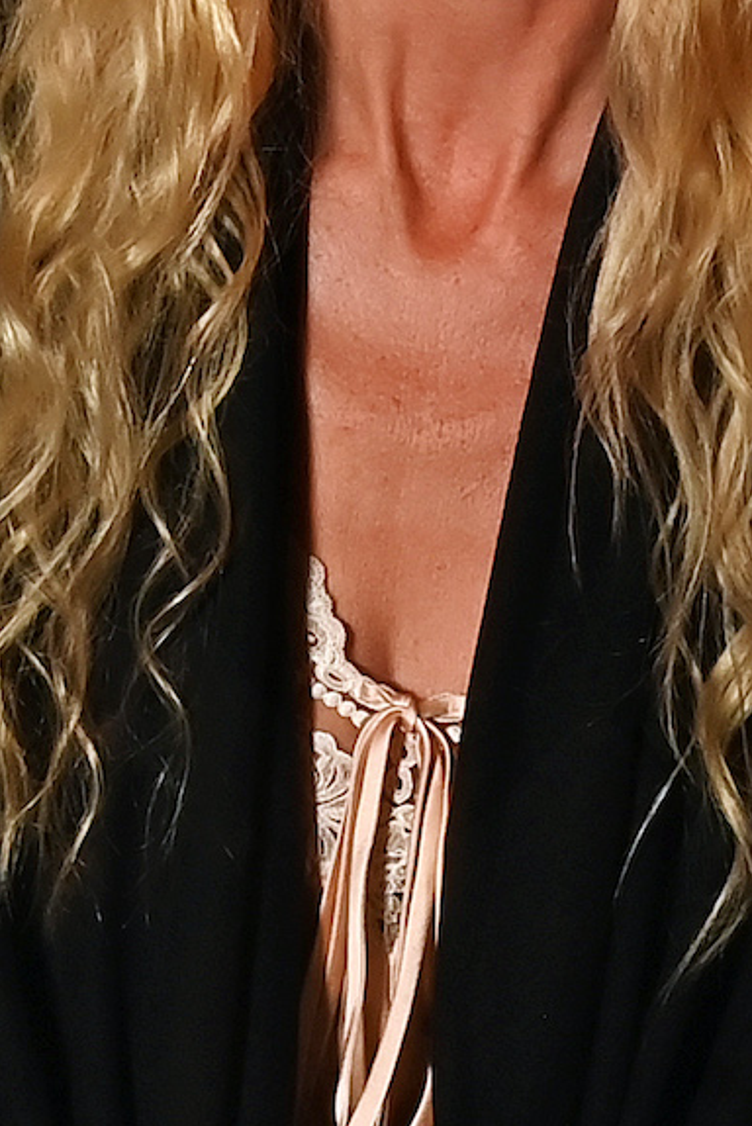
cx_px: 435
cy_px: 601
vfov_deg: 21.0
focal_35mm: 97
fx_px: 3035
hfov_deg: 14.1
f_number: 7.1
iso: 1250
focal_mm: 31
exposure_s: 1/25
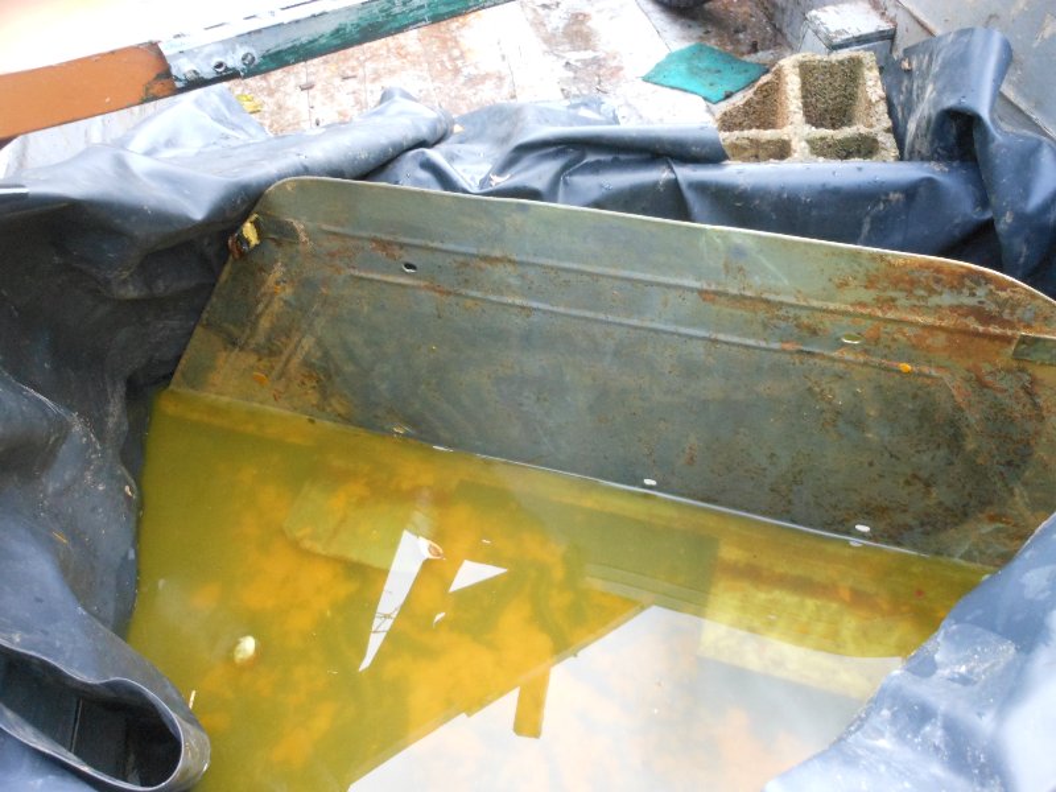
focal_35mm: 28
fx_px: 854
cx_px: 528
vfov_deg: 49.7
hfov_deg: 63.4
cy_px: 396
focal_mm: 5
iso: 400
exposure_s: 1/100
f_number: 3.7
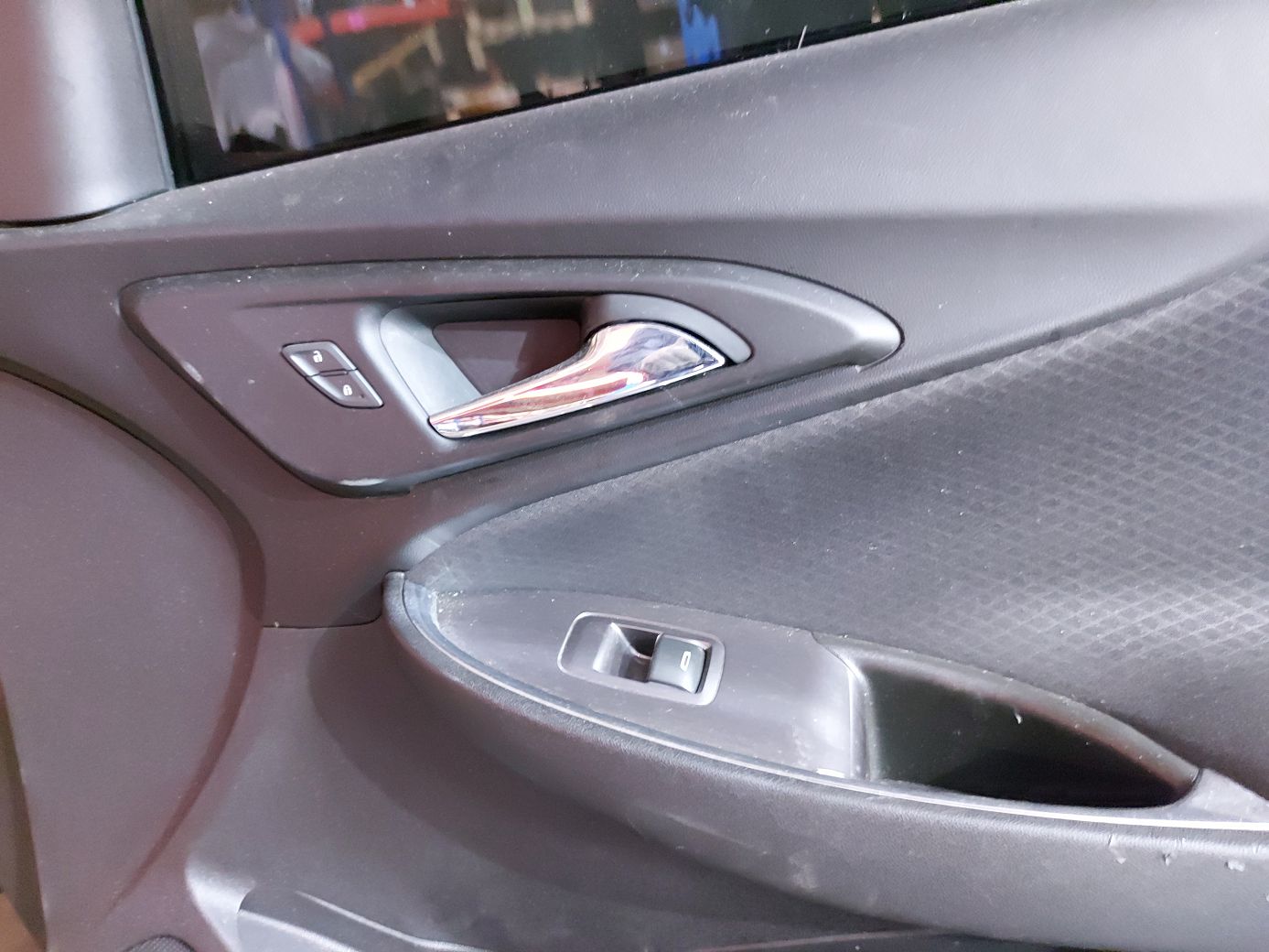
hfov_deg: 71.6
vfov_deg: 56.8
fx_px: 880
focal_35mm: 24
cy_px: 476
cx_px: 634
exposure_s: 1/14
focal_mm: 5.23
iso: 2000
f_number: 1.8
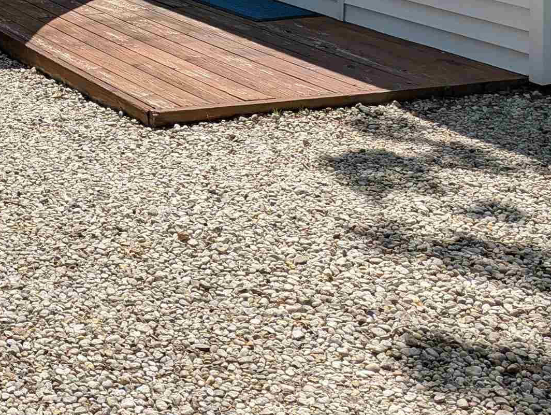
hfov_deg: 25.6
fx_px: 1100
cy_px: -141
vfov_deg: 19.5
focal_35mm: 69
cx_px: -83
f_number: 1.85
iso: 43
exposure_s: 1/1433
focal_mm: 6.81
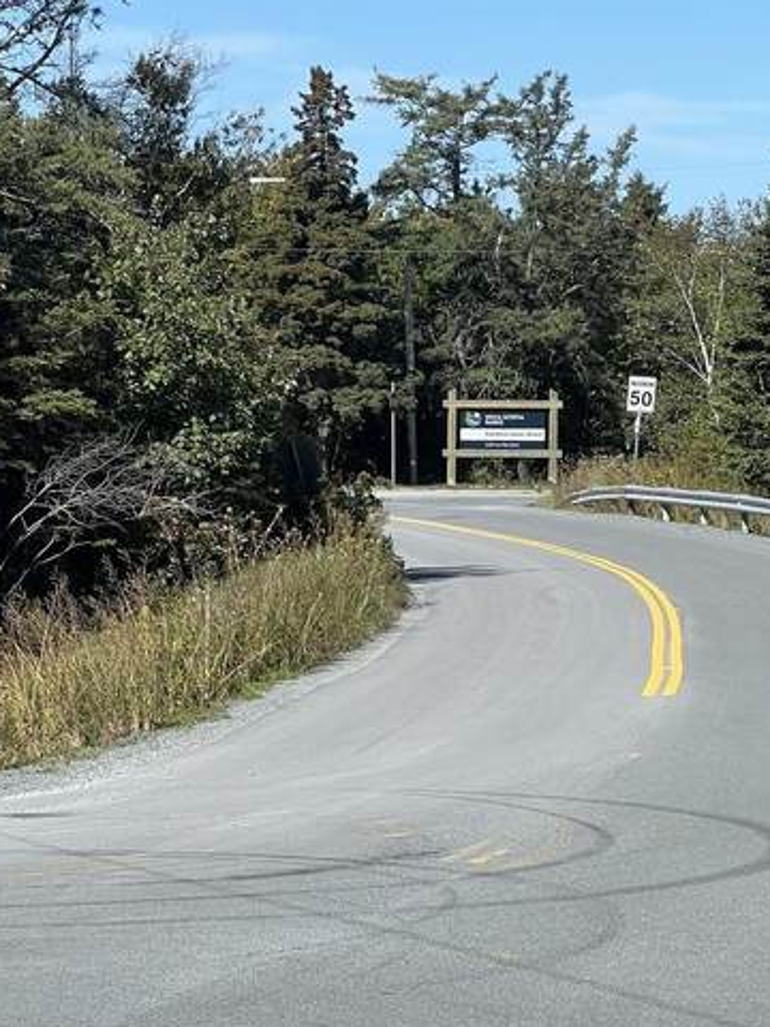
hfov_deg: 9.6
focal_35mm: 154
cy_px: 128
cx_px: 334
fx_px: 4567
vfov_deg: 12.7
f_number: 2.8
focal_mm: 9
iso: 32
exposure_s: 1/903
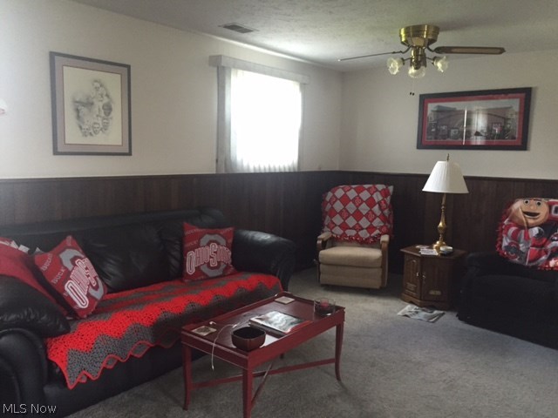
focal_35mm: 29
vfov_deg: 48.2
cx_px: 279
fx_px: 467
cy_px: 209
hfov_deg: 61.7
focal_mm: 4.15
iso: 160
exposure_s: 1/30
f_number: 2.2
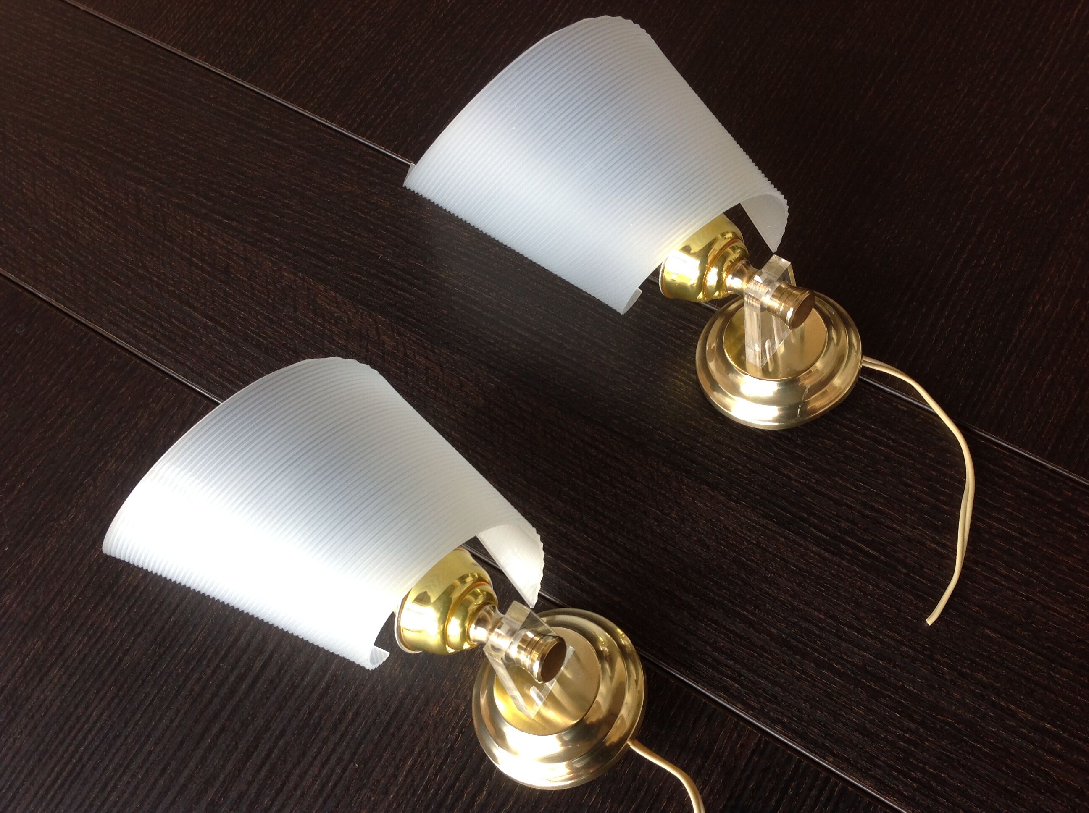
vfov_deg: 40.6
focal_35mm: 35
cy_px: 406
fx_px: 1099
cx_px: 544
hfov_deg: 52.7
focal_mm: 4.28
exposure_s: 1/40
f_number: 2.4
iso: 64
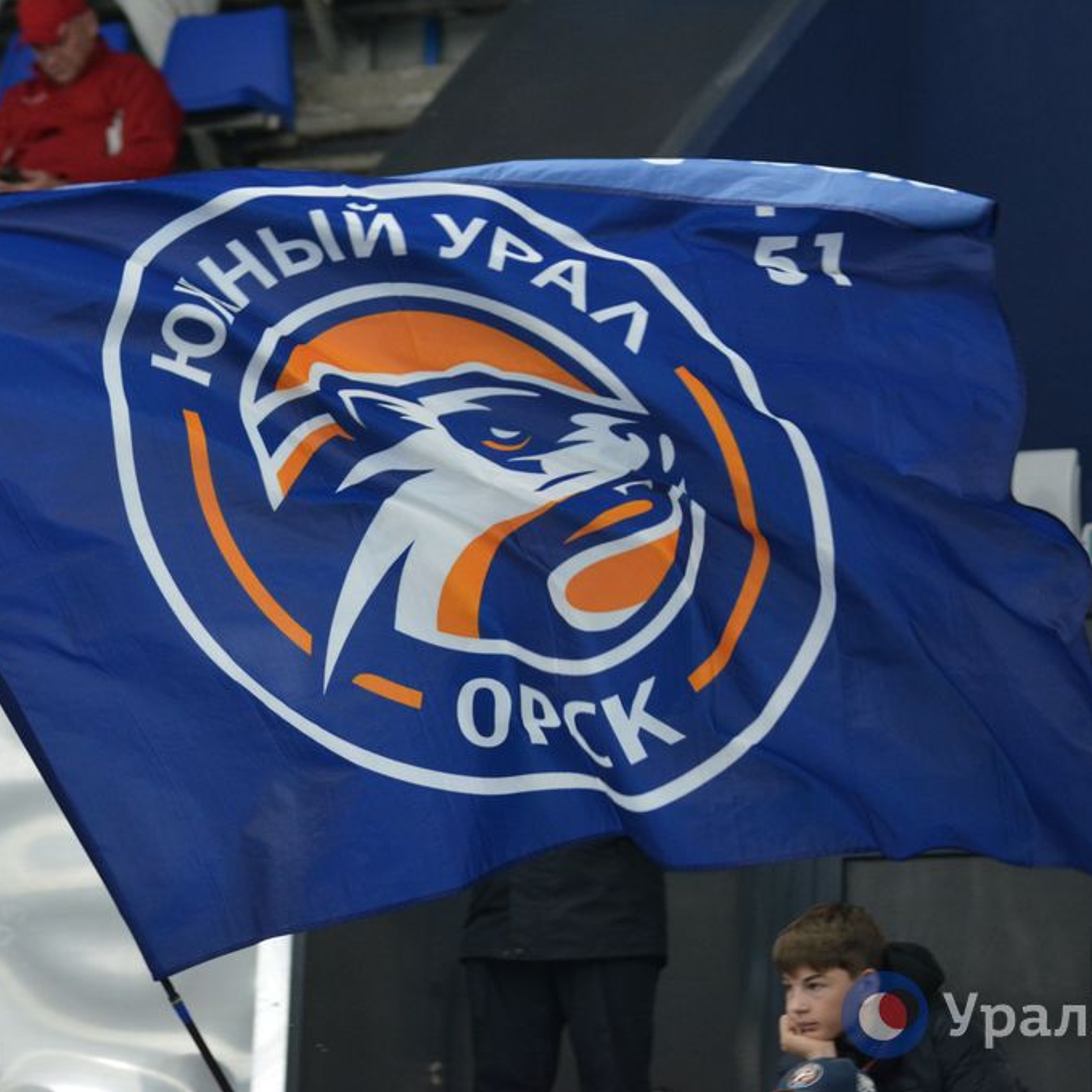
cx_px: 468
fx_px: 7959
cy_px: 546
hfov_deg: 7.8
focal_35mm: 223
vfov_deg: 7.8
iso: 1600
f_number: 4.8
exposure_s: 1/400
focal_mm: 116
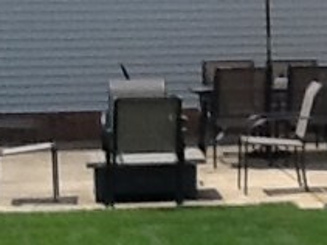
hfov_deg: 9.3
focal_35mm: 200
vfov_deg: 7.3
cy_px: -74
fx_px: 1888
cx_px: 639
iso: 40
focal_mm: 2.03
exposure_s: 1/1070
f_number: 2.4
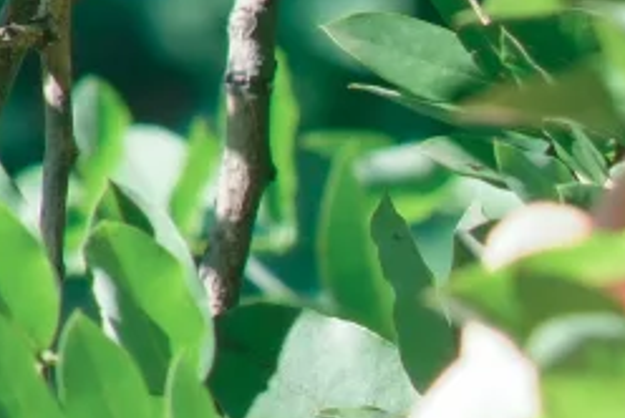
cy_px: 1042
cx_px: 1948
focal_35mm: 835
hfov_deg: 2.4
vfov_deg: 1.6
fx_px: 14513
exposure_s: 1/125
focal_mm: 85
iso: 320
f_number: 6.4
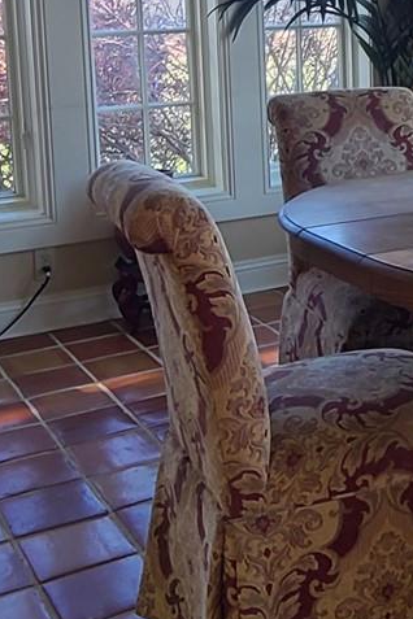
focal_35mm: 58
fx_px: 998
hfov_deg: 21.7
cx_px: 491
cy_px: 108
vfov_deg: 33.3
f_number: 2.2
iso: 64
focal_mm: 2.2
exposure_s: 1/120
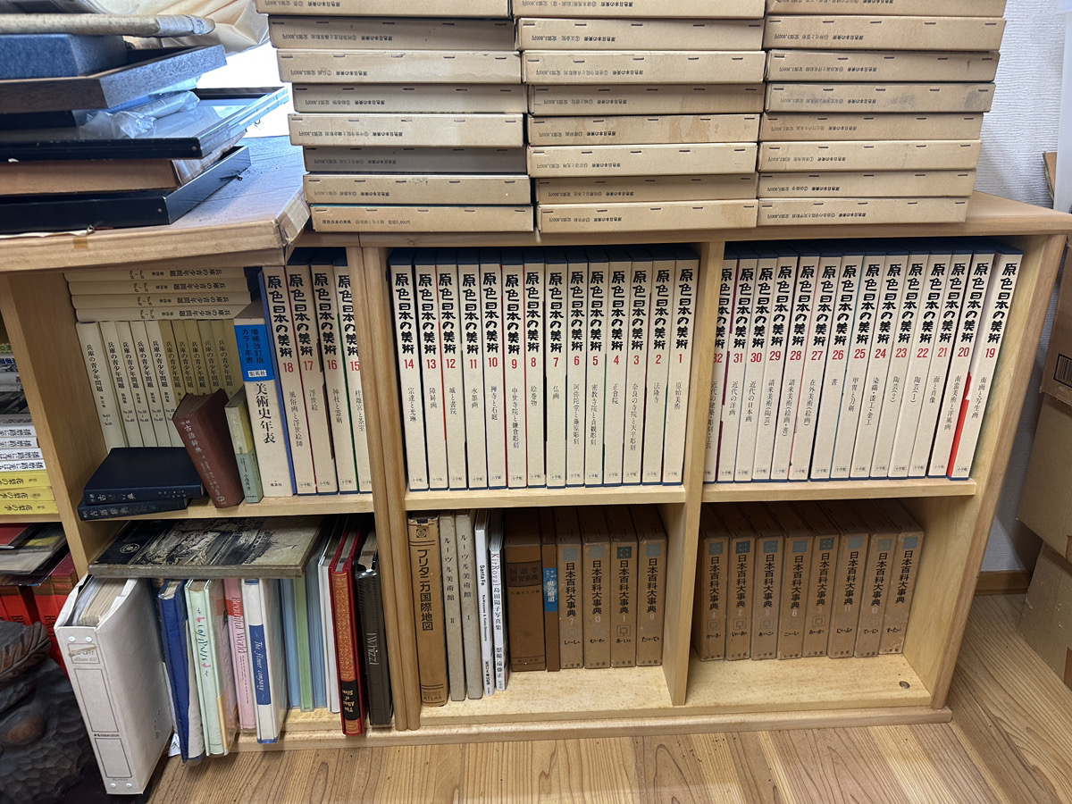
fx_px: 743
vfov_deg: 56.8
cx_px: 536
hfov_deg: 71.6
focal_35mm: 24
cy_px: 402
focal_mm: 6.86
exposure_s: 1/60
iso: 125
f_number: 1.78
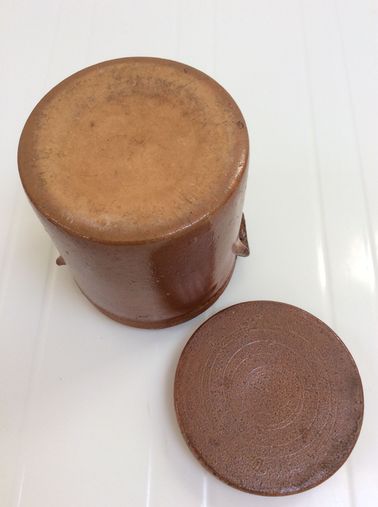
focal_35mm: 32
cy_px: 254
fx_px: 467
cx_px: 189
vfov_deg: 56.9
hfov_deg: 44.1
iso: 40
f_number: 2.4
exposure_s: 1/100
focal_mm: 3.3
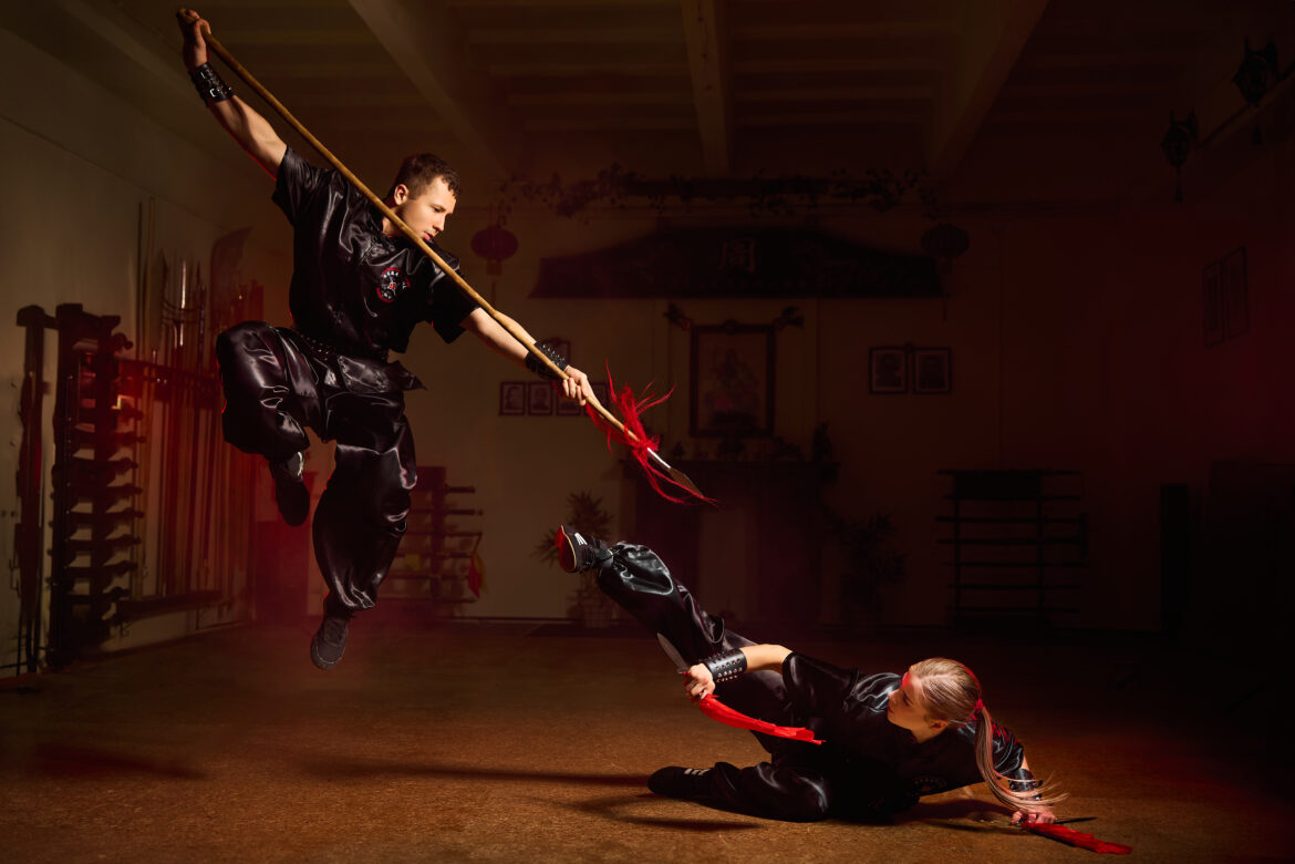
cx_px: 648
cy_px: 432
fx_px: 1727
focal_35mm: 48
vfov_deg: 28.1
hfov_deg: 41.1
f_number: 3.2
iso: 100
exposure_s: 1/200
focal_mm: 48
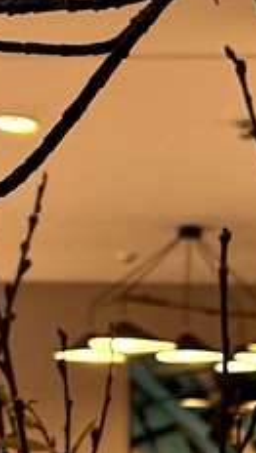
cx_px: 377
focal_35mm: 125
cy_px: 525
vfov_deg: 16.5
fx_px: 1504
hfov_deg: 9.5
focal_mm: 5.7
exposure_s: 1/100
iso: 50
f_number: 1.5
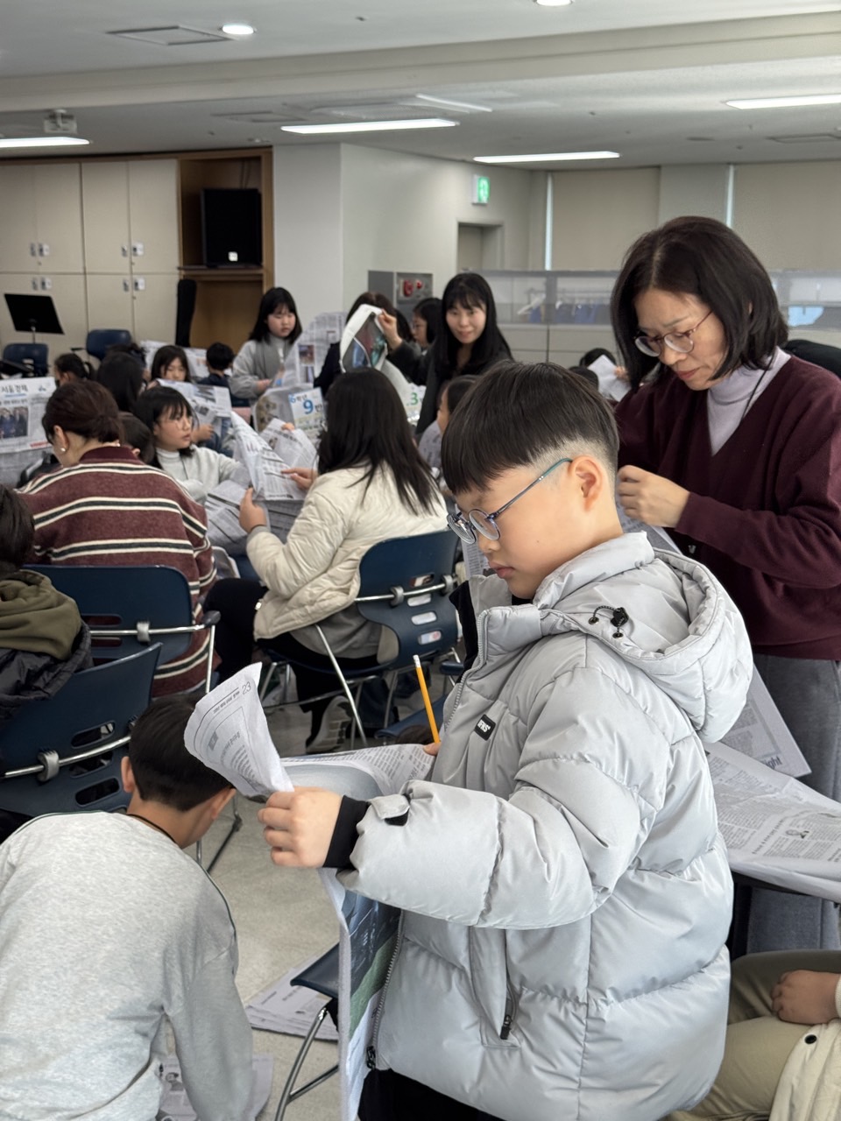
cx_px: 420
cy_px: 560
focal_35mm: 48
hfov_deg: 30.3
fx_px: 1555
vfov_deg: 39.7
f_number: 1.78
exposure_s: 1/120
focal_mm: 6.76
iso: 100
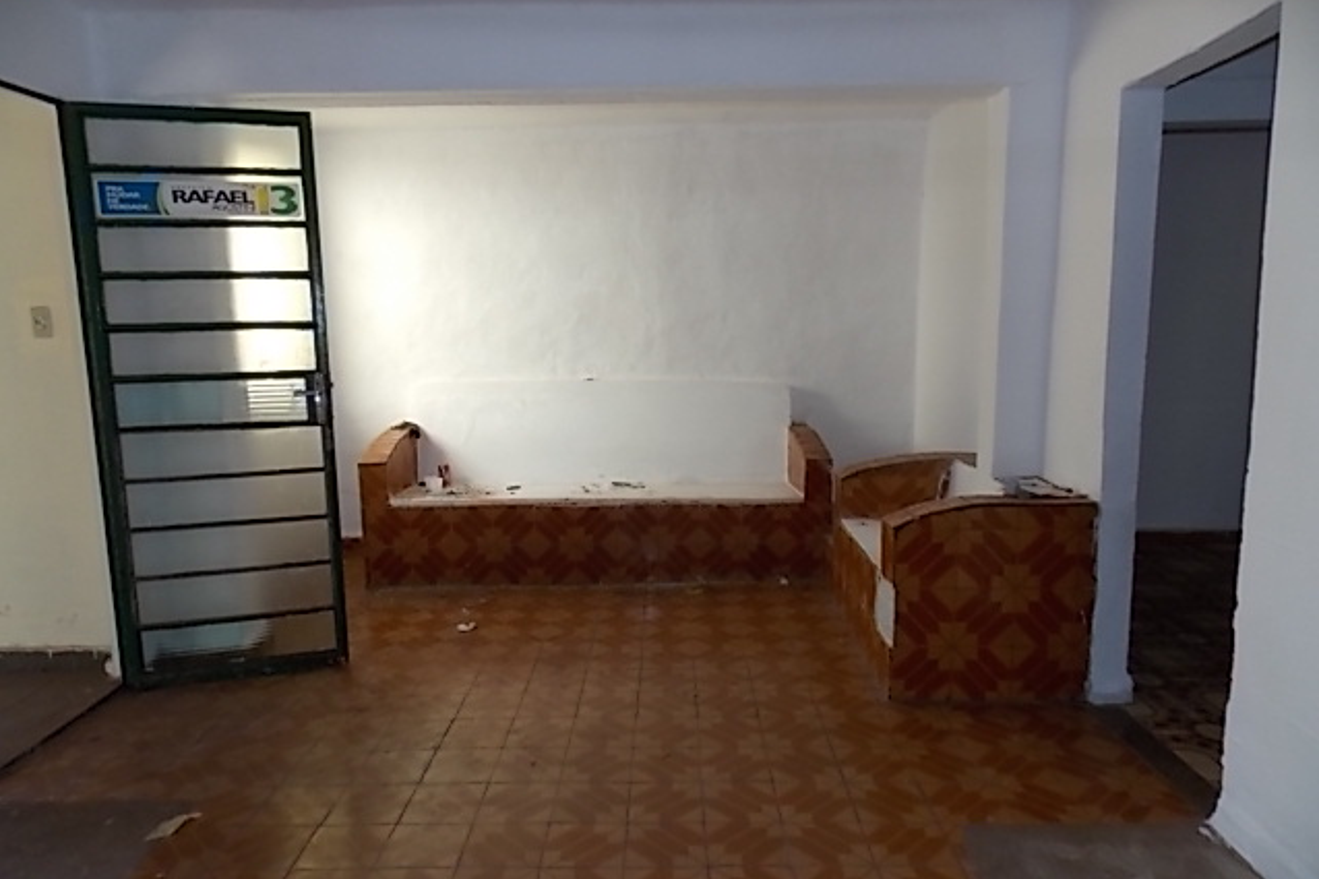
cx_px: 660
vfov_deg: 53.1
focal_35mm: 24
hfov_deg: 73.8
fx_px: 879
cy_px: 449
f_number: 3.1
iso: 80
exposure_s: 1/30
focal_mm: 4
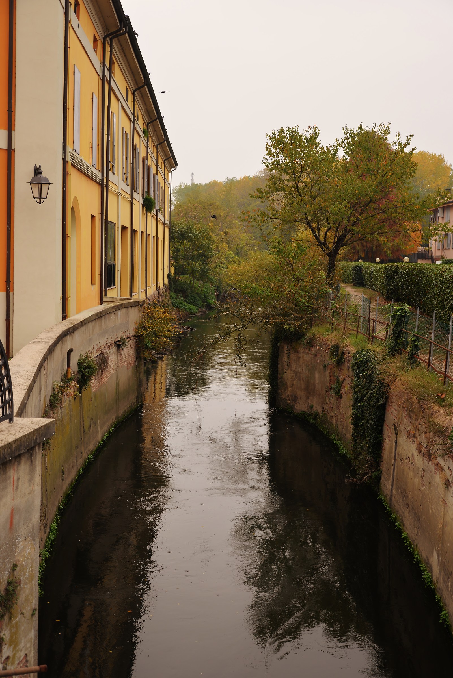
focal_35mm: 45
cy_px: 339
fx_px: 849
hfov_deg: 29.9
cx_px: 226
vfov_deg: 43.6
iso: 110
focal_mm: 45
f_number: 4.2
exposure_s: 1/200
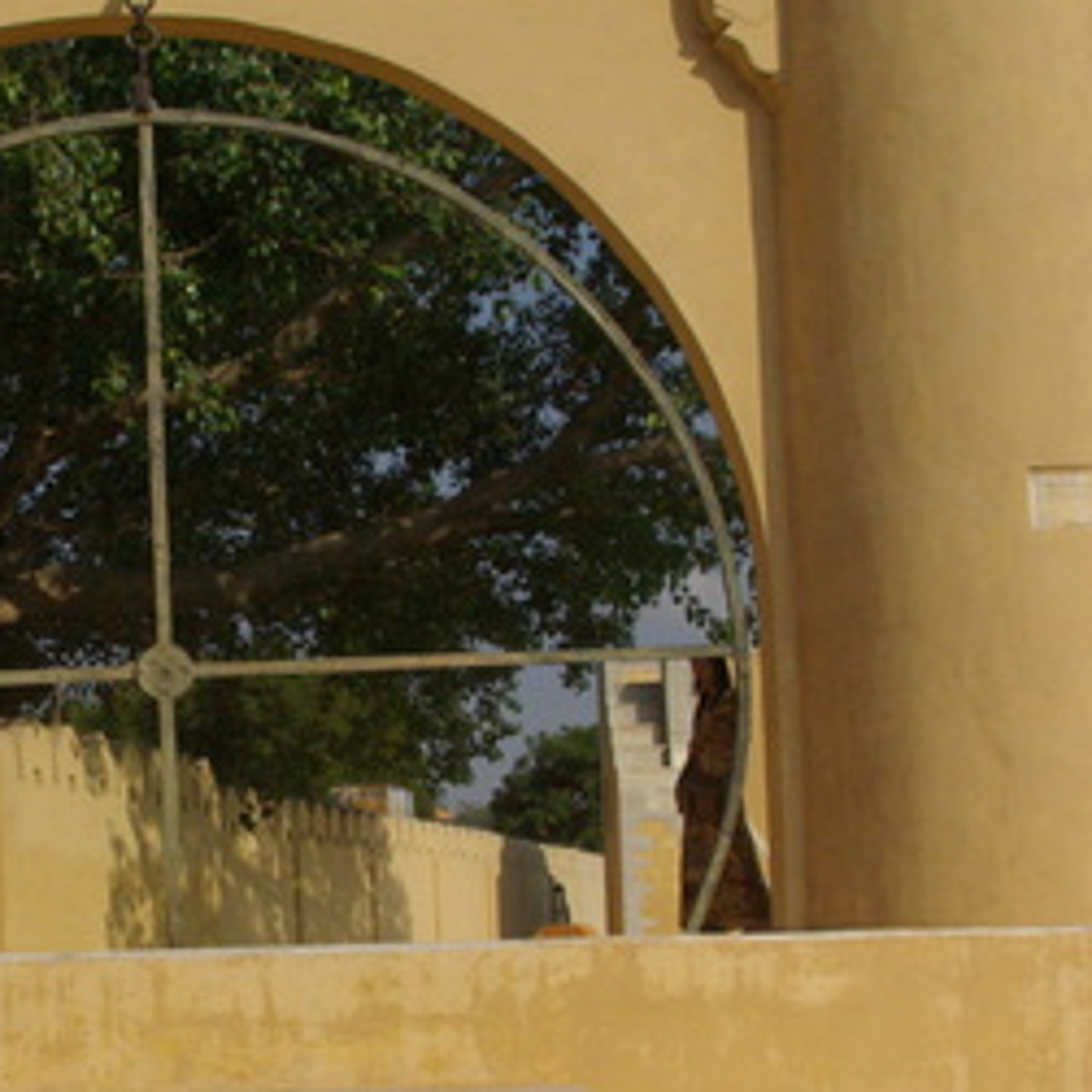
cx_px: 117
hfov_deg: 25.7
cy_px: 703
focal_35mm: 65
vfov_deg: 26.4
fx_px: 2320
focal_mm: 20
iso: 800
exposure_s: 1/750
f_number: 9.5
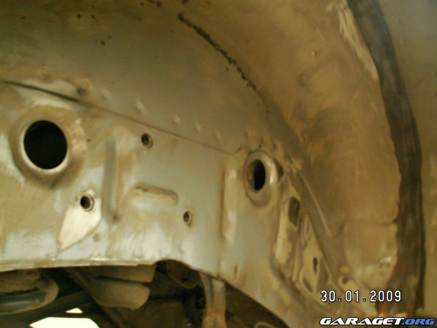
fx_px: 442
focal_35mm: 35
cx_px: 218
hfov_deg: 52.6
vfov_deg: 40.7
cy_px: 164
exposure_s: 1
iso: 160
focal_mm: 5.86
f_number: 2.8
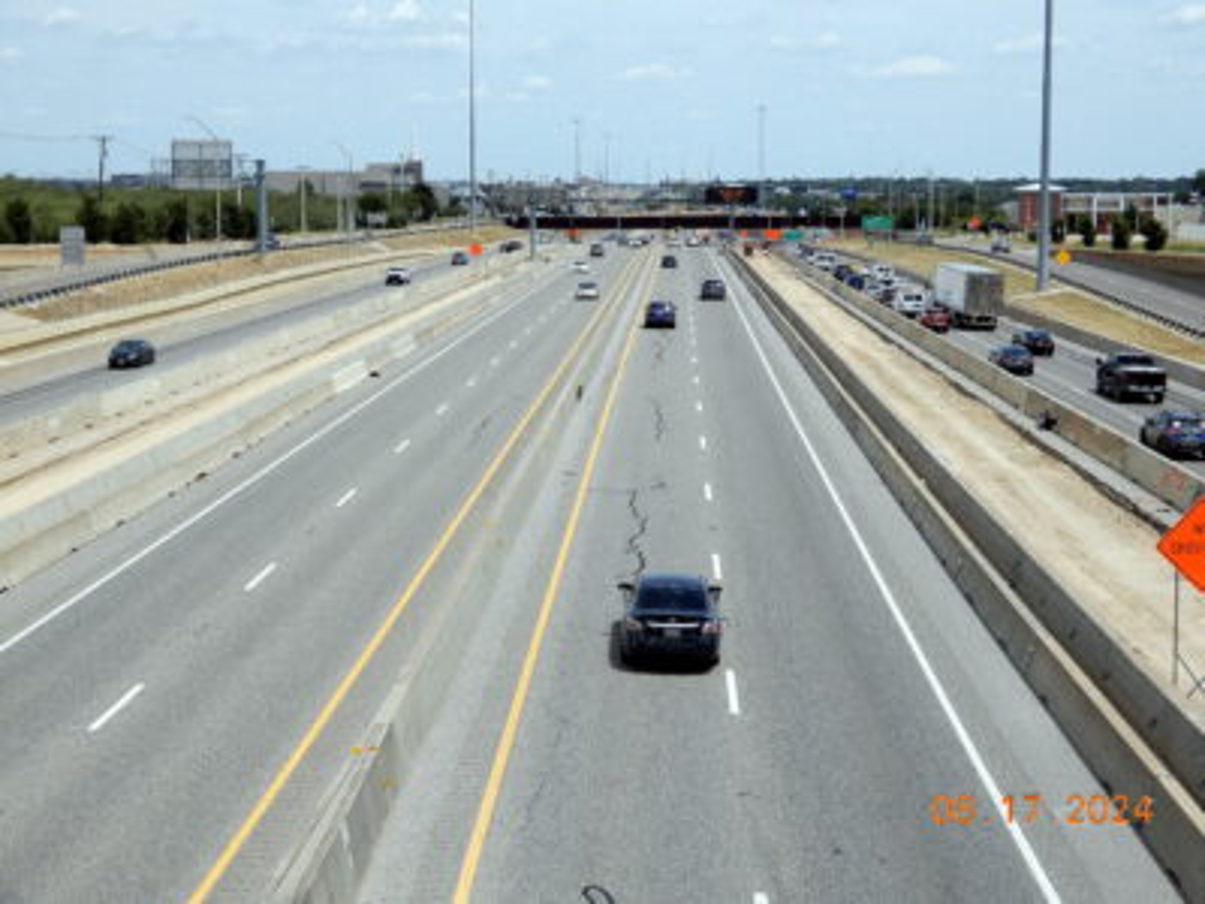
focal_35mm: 57
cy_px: 452
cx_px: 602
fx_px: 1984
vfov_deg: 25.7
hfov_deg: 33.8
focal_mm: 10.2
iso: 80
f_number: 4.5
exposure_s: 1/1000
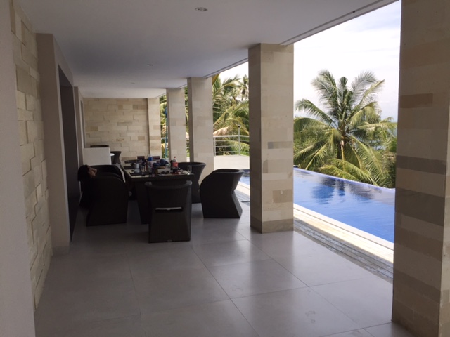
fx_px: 377
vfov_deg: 48.2
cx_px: 225
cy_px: 168
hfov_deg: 61.7
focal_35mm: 29
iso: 40
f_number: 2.2
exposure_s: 1/1276
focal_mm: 4.15
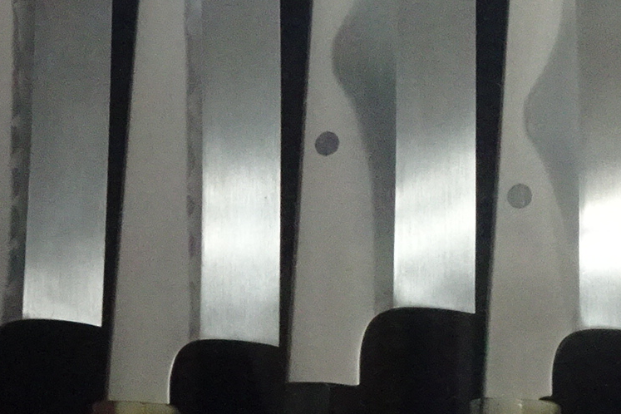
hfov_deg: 8.9
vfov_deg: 5.9
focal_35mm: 231
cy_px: 232
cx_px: 600
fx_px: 3984
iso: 800
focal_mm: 10.95
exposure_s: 1/80
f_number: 4.5
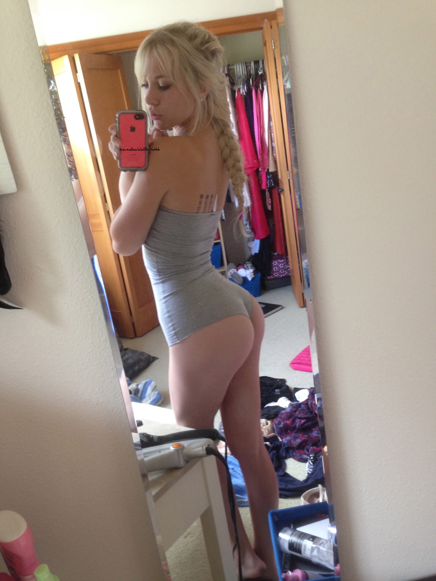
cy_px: 290
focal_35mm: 33
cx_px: 218
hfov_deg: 42.9
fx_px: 554
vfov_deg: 55.4
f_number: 2.4
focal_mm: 4.12
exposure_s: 1/20
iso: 100
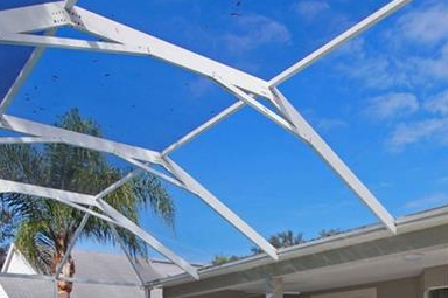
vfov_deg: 29.0
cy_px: 353
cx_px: 331
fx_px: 497
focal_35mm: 40
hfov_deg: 46.9
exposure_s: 1/250
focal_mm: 10
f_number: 8
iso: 200
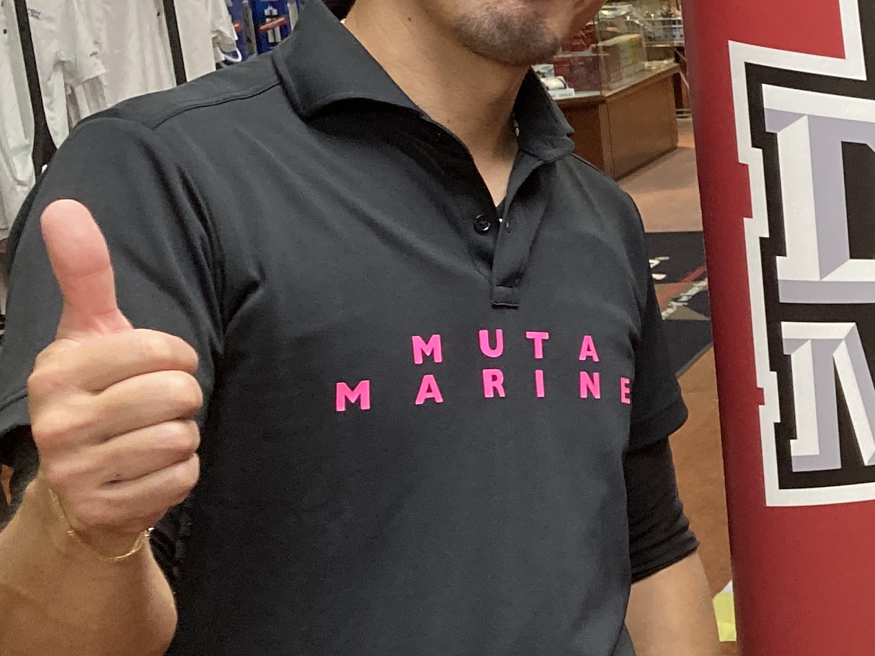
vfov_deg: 16.6
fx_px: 2250
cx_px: 1310
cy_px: 371
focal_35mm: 89
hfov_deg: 19.3
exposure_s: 1/60
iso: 125
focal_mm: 3.99
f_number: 1.8
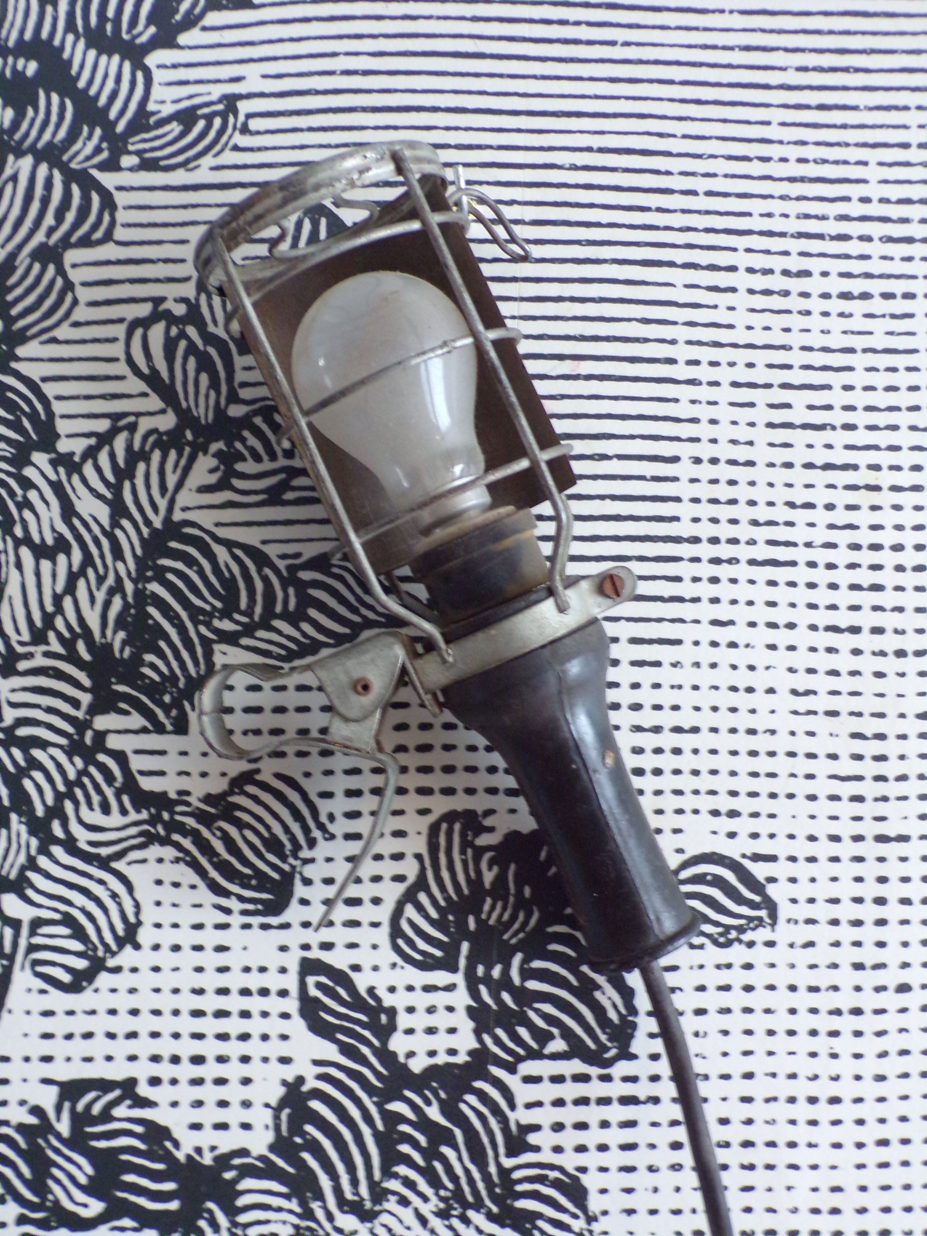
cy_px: 618
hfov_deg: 38.7
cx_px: 464
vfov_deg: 50.1
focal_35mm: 37
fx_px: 1321
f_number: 3.3
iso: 400
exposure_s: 1/10
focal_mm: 6.6
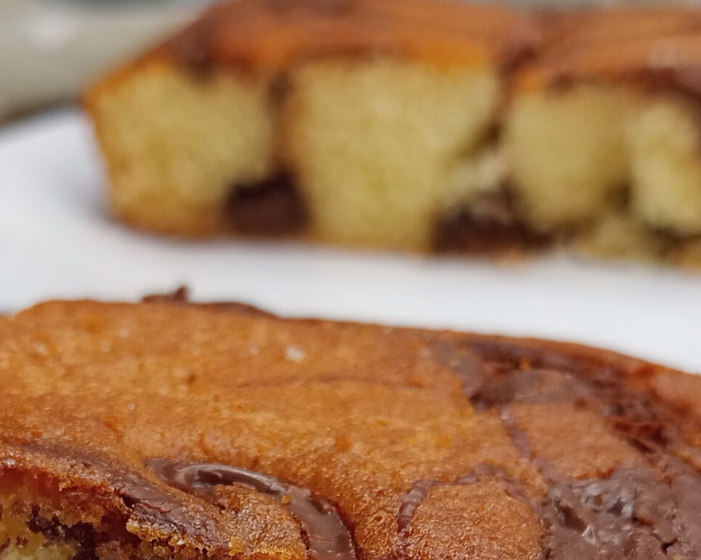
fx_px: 1515
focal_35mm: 73
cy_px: 680
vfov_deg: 19.7
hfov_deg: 26.0
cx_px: 273
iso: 370
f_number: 1.8
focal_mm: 4.27
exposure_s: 1/33.3
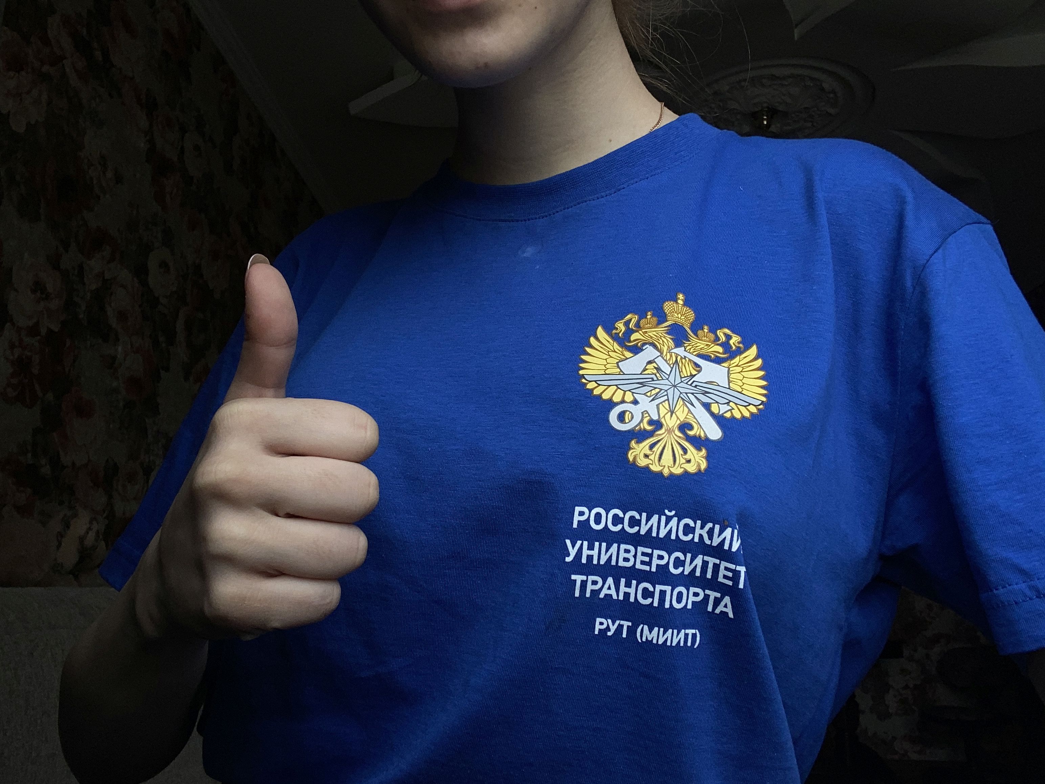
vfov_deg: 46.8
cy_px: 392
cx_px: 522
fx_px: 906
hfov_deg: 60.0
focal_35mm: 30
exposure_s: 1/122
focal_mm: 2.71
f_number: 2.2
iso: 40
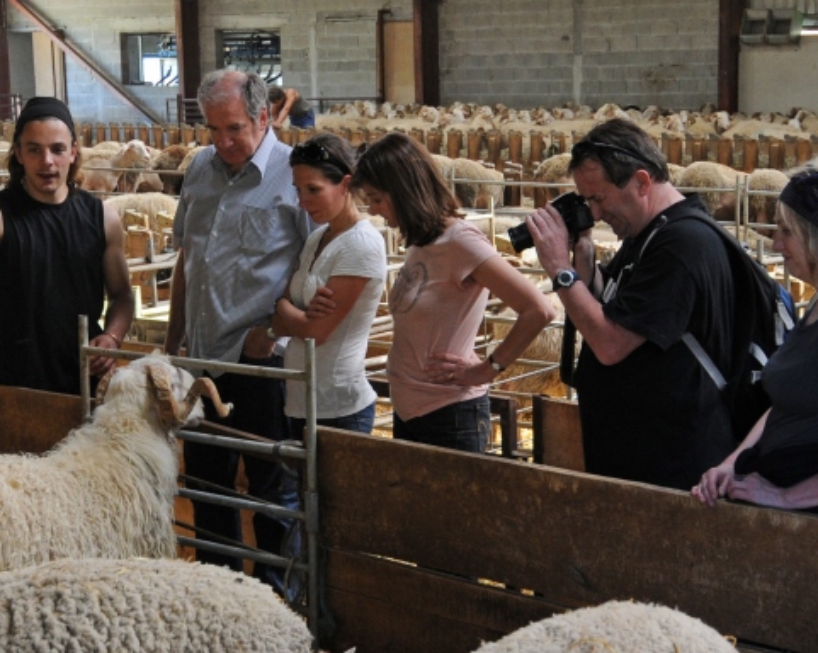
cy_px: 513
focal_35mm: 72
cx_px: 454
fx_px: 1742
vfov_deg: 21.0
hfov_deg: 26.4
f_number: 4
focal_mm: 24
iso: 400
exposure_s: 1/50
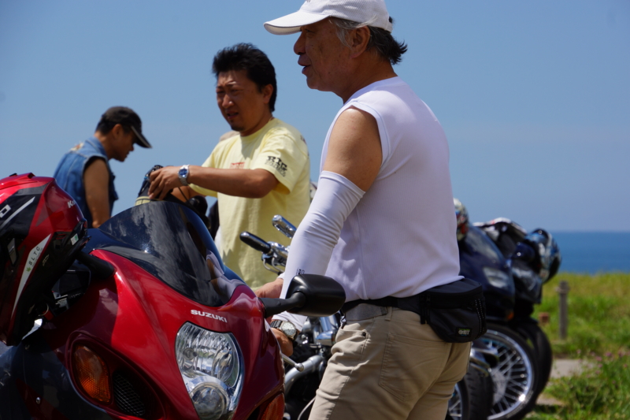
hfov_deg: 9.4
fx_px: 3831
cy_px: 210
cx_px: 315
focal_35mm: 219
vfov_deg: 6.3
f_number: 11
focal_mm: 146
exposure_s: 1/320
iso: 100
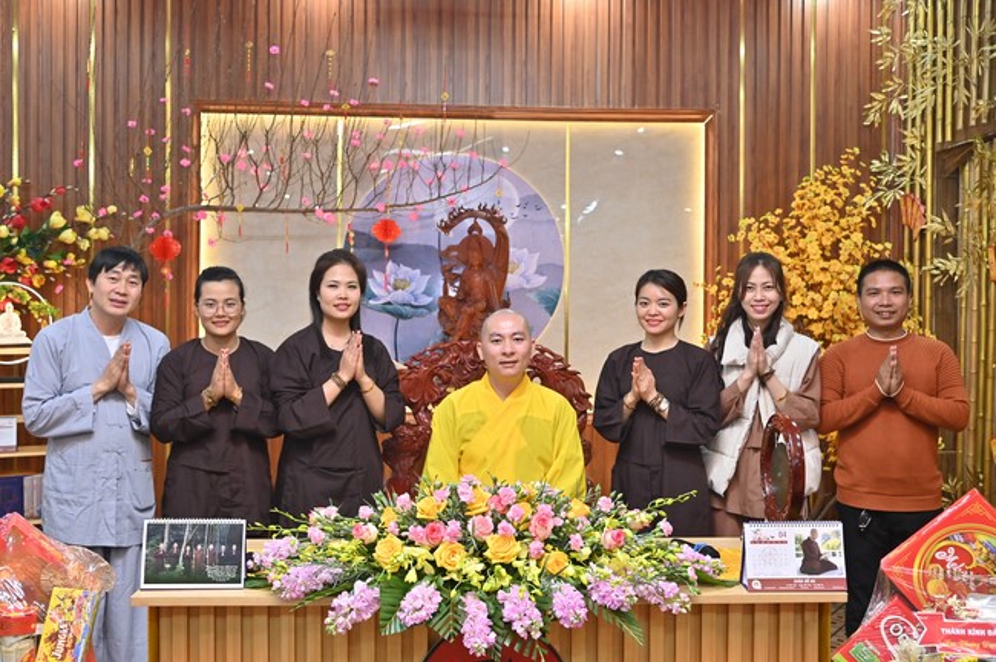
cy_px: 331
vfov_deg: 35.0
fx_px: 1050
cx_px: 498
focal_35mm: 38
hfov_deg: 50.7
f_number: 5.6
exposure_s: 1/60
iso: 1250
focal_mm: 38
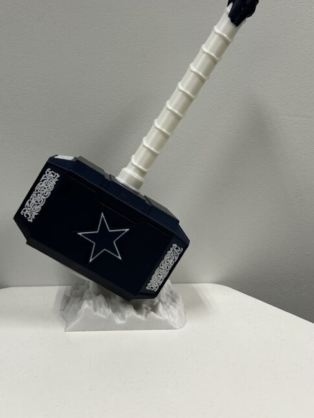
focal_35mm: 32
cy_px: 192
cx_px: 127
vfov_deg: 56.7
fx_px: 387
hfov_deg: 44.0
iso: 100
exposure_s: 1/120
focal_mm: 5.7
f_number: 1.5
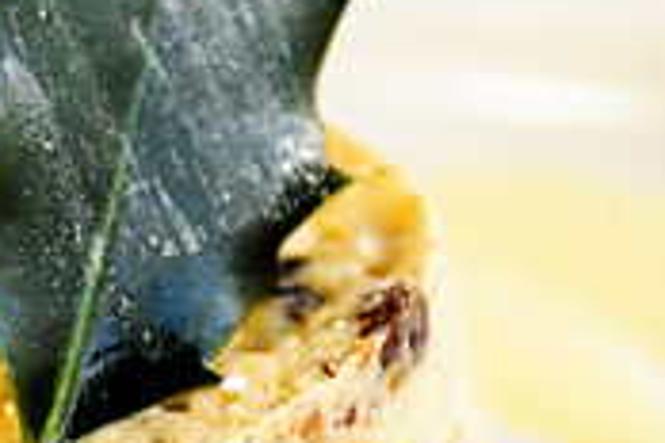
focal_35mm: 258
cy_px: 275
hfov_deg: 7.9
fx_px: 4765
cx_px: -103
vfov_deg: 5.3
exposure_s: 1/200
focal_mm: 70
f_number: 4
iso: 200
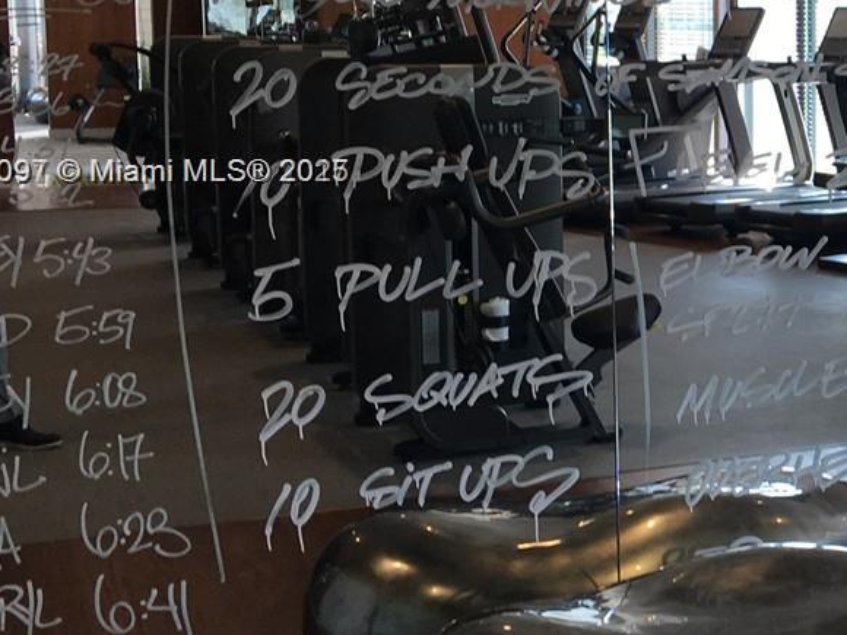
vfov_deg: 18.3
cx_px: 1050
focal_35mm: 80
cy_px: 174
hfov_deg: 22.3
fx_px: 1957
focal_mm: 4.15
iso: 25
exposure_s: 1/60
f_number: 2.2
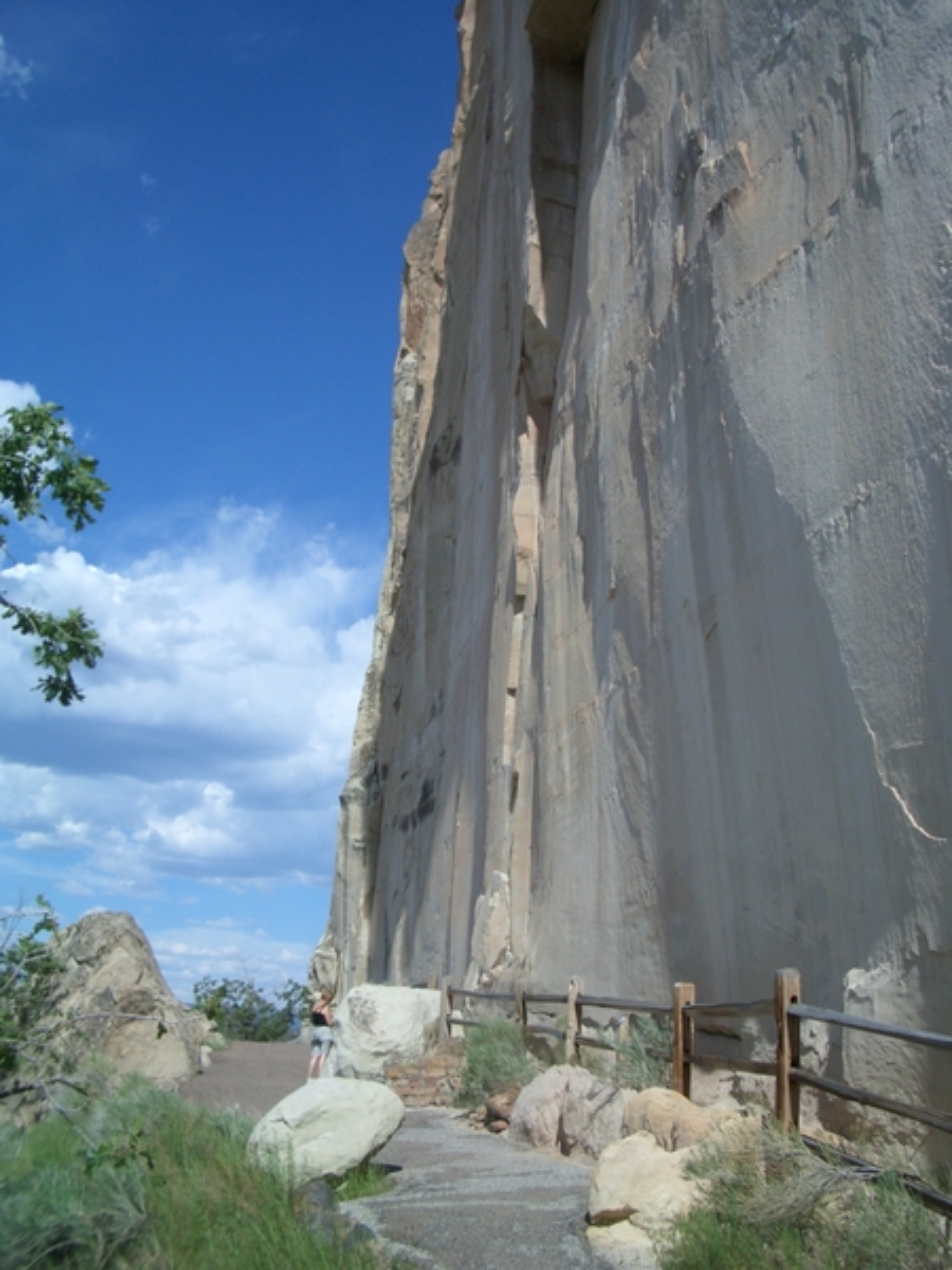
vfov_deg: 52.6
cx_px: 476
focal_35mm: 35
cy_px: 635
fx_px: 1283
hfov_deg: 40.7
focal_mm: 5.8
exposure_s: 1/800
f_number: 4.3
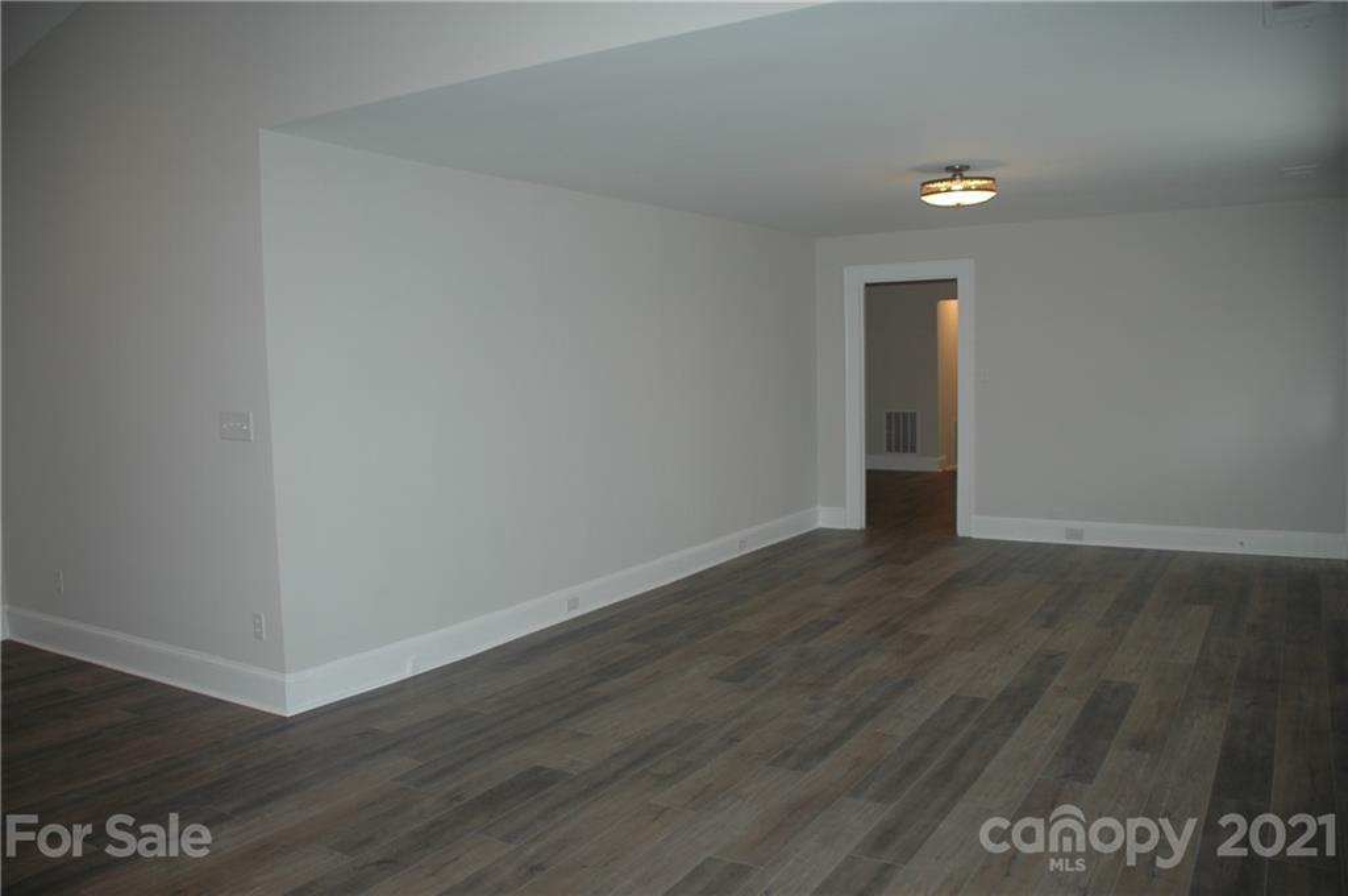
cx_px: 674
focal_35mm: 30
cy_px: 448
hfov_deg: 62.0
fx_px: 1122
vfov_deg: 43.5
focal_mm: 20
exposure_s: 1/60
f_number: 3.8
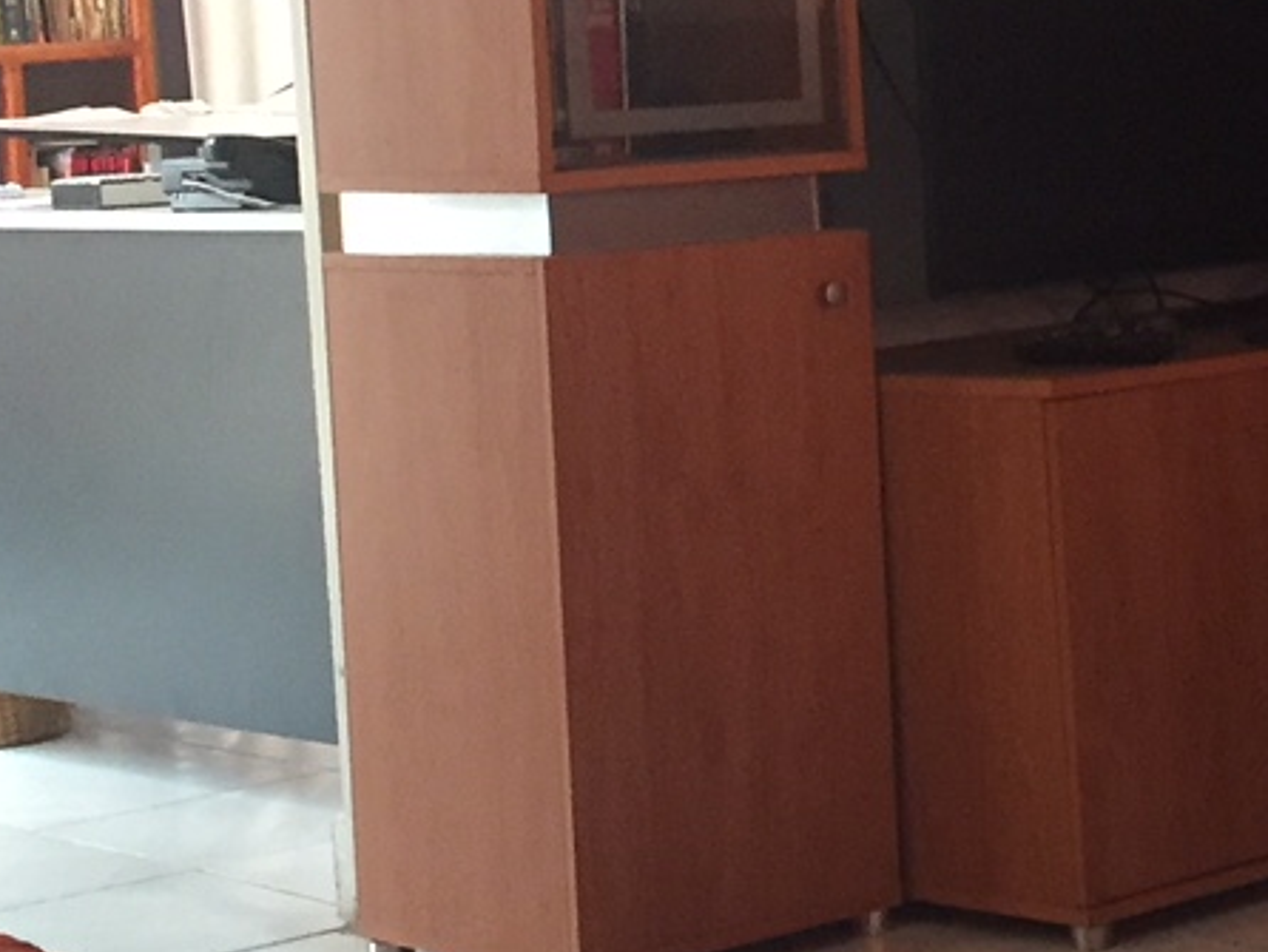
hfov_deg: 17.7
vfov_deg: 13.9
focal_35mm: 106
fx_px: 3885
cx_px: 1501
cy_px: 199
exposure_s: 1/30
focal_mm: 4.15
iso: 200
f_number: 2.2
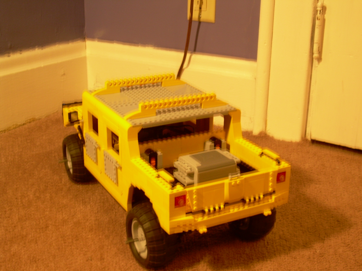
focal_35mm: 53
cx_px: 181
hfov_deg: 36.2
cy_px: 136
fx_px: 554
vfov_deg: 27.5
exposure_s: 1/2.2
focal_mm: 8.9
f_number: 3.2
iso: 92
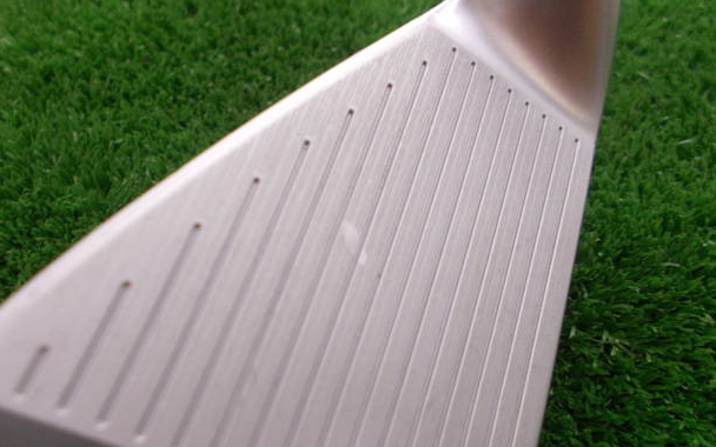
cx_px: 346
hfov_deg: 64.6
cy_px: 252
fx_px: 566
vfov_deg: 43.1
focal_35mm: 29
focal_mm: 4.6
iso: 200
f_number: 3.2
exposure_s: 1/25
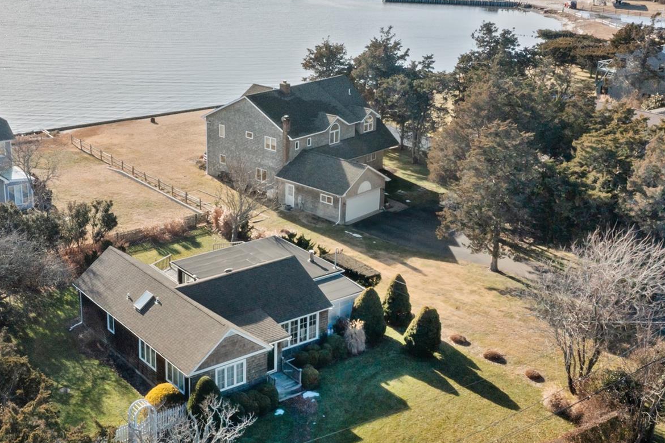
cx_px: 235
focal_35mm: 49
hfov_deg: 40.0
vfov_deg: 27.5
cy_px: 199
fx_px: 905
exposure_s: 1/320
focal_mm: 10.26
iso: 100
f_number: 11
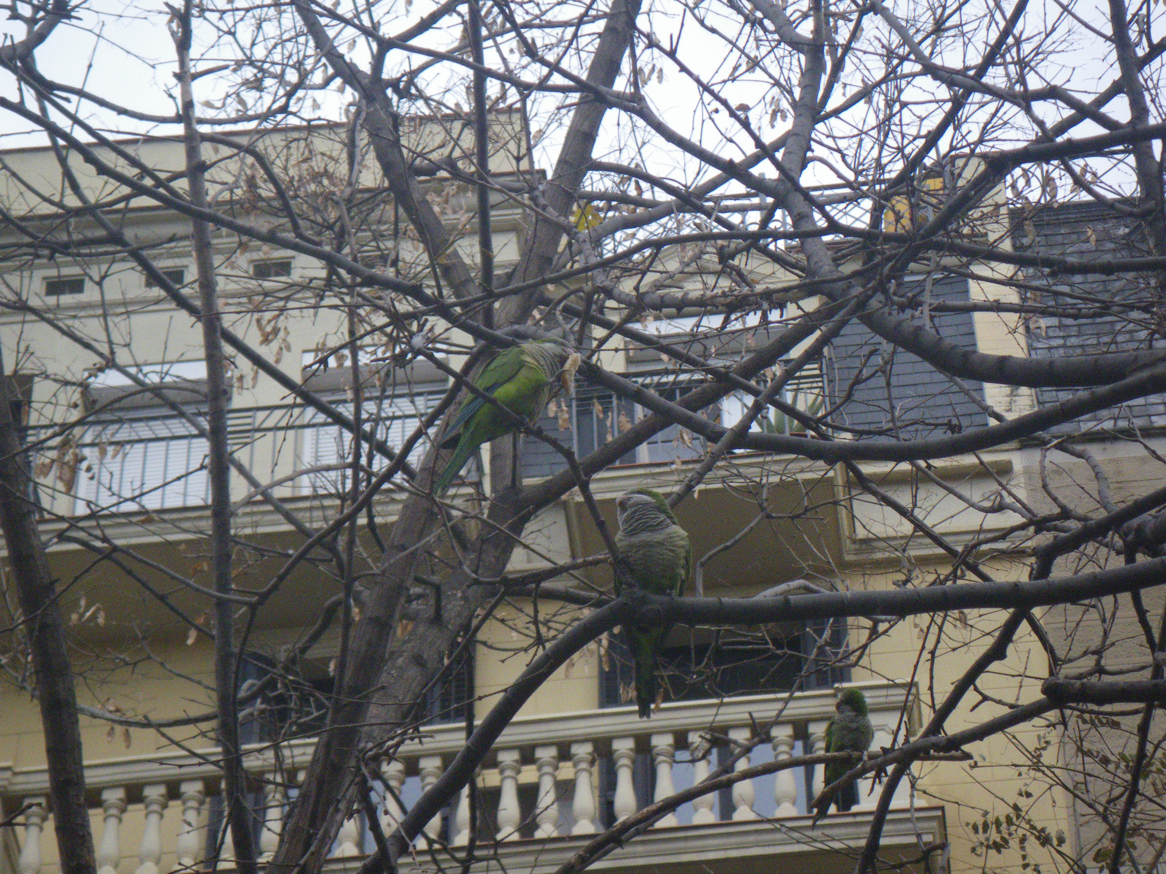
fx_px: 4716
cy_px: 437
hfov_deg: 14.1
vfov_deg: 10.6
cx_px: 583
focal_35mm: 140
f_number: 5.5
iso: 400
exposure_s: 1/250
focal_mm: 25
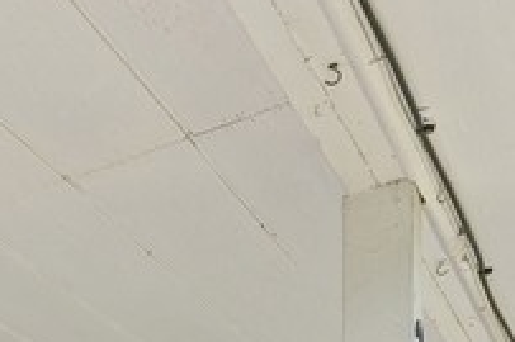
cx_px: -246
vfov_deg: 15.1
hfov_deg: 23.2
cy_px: 709
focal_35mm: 71
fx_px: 1015
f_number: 6.3
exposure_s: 1/500
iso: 100
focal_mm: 11
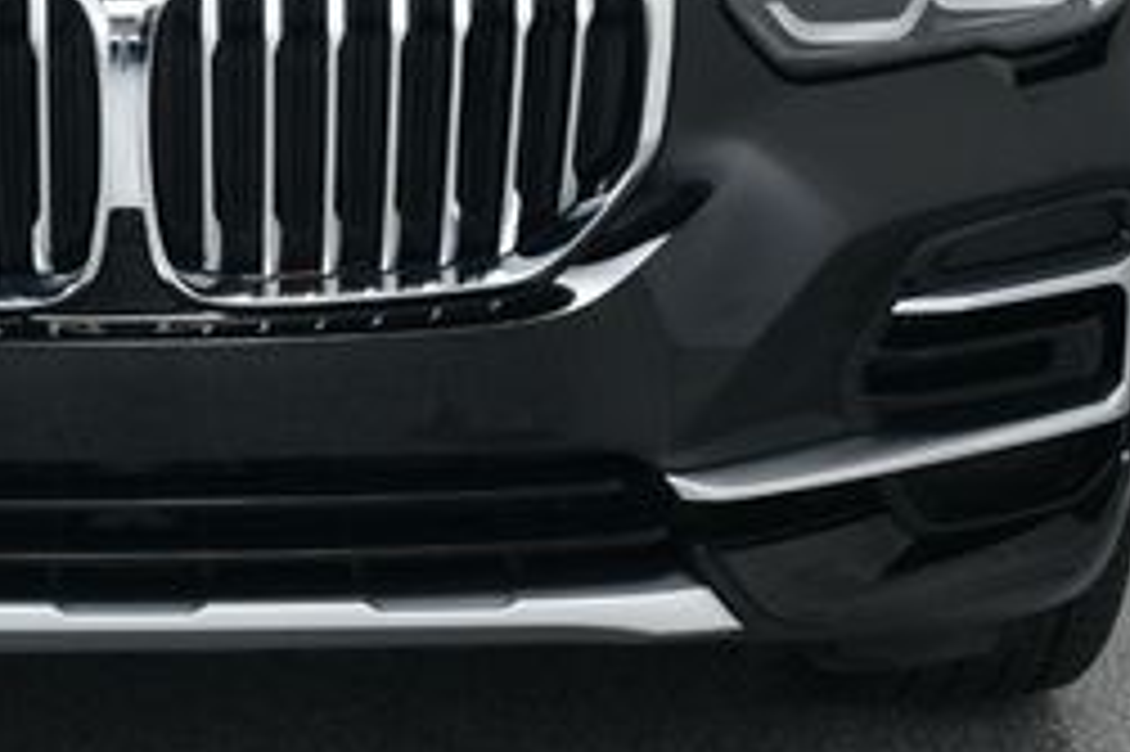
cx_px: 99
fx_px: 3199
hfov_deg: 19.6
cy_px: -9
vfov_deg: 13.2
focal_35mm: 102
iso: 100
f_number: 10
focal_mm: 27
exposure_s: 1/160
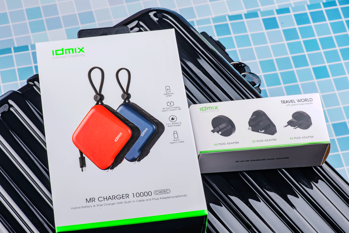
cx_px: 174
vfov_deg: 13.0
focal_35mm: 105
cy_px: 116
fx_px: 1018
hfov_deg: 19.5
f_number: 25
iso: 100
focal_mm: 105
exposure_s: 1/160
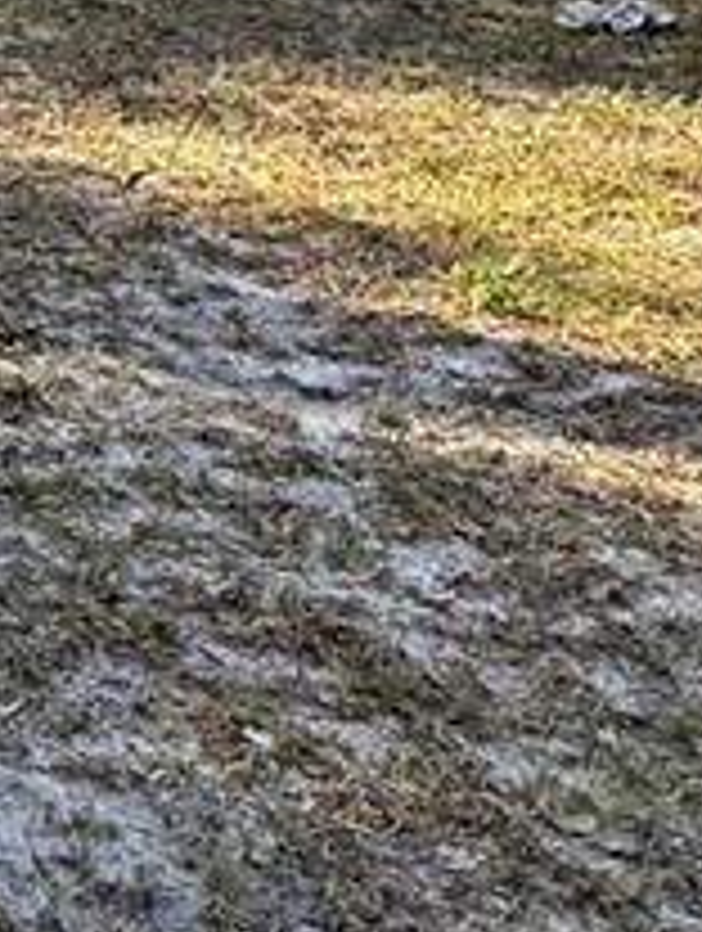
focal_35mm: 81
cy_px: -95
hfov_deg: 14.4
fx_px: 2183
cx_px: -801
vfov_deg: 22.7
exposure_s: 1/249
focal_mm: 2.22
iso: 64
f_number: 2.2
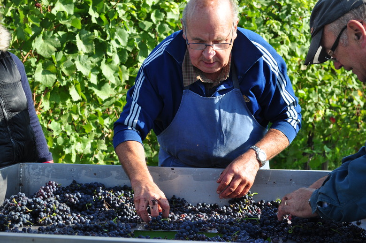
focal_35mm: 78
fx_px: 792
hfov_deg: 26.0
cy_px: 122
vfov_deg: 17.4
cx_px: 183
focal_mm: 52
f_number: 7.1
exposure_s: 1/250
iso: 200
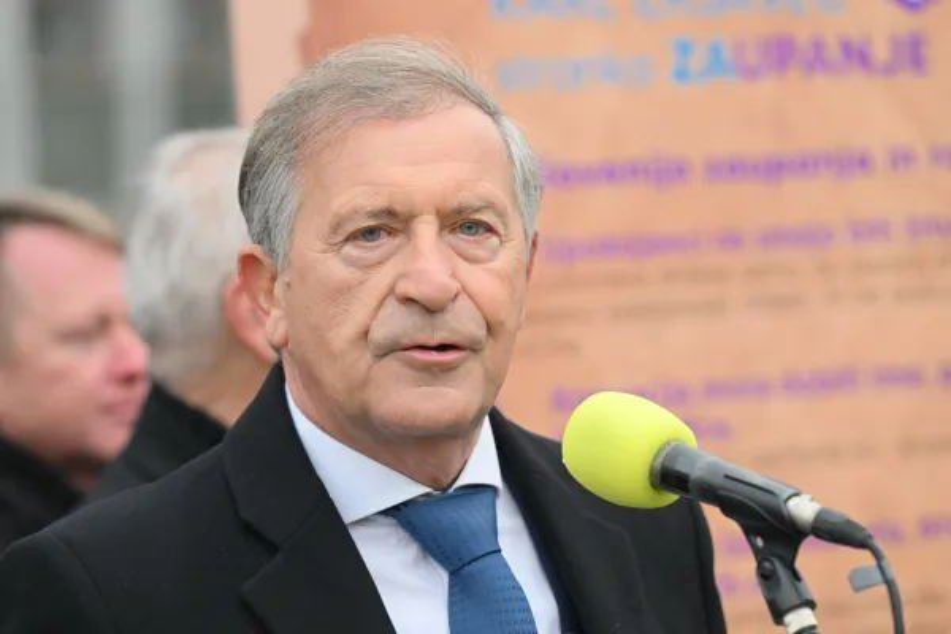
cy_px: 317
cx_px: 476
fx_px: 5283
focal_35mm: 200
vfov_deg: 6.9
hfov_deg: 10.3
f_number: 5
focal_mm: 200
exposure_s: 1/1600
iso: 1250
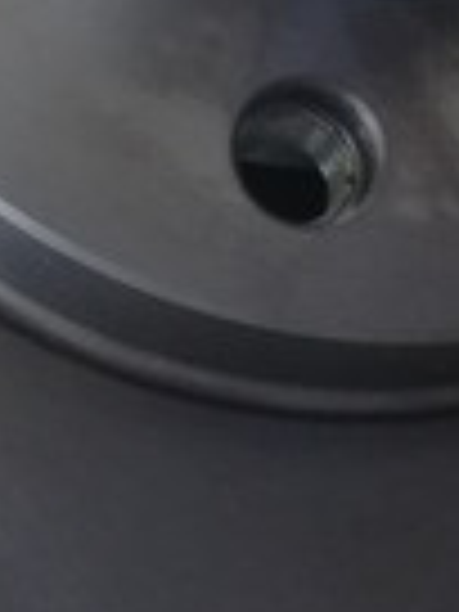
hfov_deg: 9.6
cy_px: -81
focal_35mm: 153
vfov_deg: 12.7
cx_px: 464
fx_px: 2705
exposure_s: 1/33.3
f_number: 2.2
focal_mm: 3.83
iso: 200
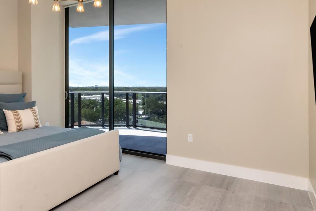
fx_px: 228
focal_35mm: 26
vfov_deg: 49.2
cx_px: 126
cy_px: 85
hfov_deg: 68.7
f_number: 16
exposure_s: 1/200
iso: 800
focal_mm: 12
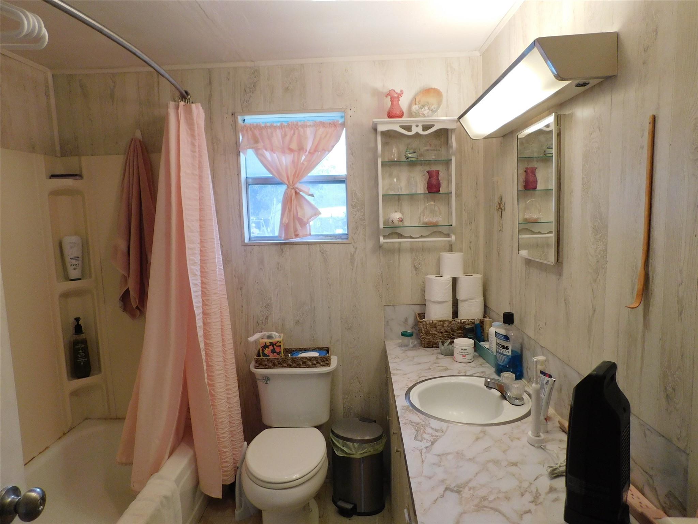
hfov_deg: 73.9
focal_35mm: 23
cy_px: 262
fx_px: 464
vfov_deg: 58.9
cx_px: 349
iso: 220
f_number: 3
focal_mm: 4
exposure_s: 1/30
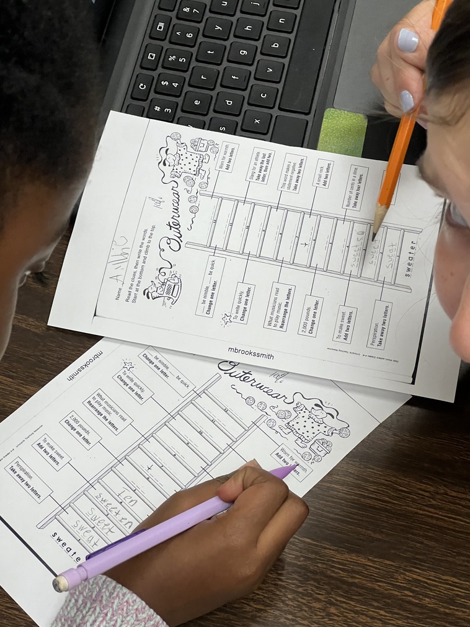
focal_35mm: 78
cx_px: 233
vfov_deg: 25.0
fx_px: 1412
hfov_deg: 18.9
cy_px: 311
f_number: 2.8
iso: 250
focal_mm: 9
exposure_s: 1/120
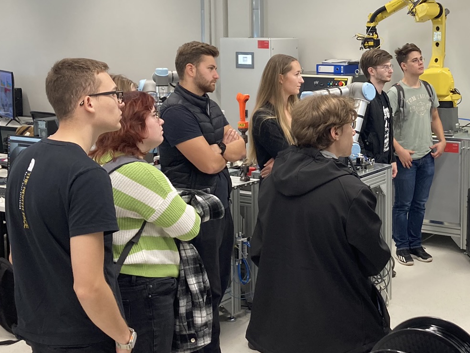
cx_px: 351
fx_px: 788
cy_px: 113
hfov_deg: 32.6
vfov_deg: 25.1
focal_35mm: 58
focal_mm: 3.99
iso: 80
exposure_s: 1/50
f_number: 1.8
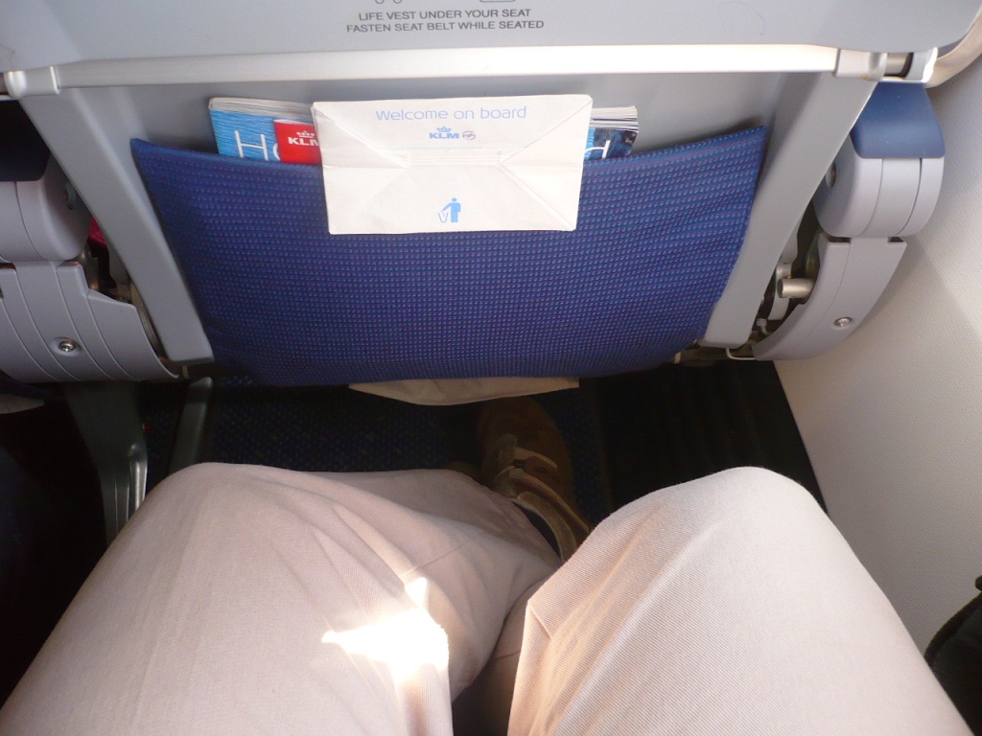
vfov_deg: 40.7
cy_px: 368
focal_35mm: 35
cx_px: 491
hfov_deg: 52.6
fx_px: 993
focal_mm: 5.8
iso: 160
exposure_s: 1/30
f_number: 2.8
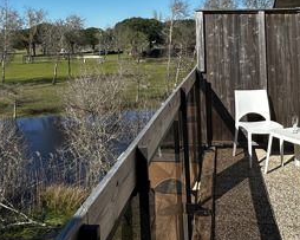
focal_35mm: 43
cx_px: 175
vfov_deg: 33.0
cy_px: 21
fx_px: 382
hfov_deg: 42.8
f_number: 2.2
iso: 50
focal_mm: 2.22
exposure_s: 1/2353
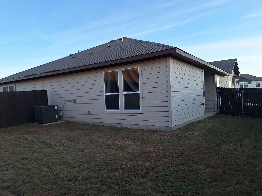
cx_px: 129
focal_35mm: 24
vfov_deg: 56.8
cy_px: 97
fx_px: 182
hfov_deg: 71.6
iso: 40
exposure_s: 1/556
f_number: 1.8
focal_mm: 5.54
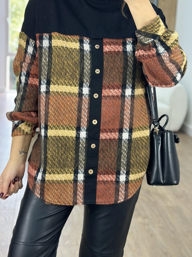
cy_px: 116
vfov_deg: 32.2
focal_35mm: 60
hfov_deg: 24.4
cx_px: 100
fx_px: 444
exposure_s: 1/100
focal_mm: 6.86
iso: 125
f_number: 1.78
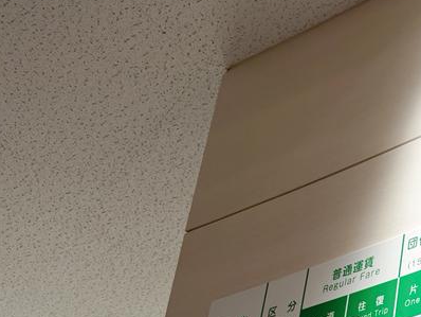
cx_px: 589
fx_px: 864
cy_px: 354
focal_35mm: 71
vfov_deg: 19.8
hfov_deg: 23.3
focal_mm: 6.57
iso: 250
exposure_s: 1/120
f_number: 1.6
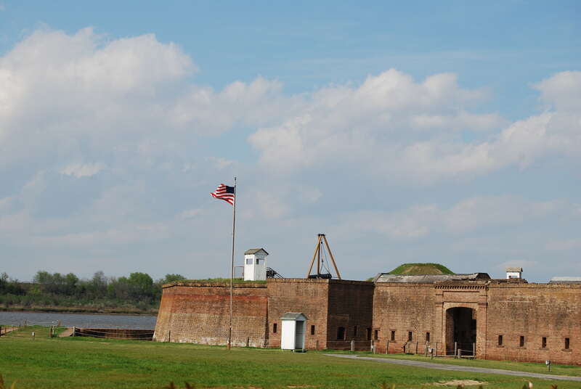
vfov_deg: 17.6
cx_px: 290
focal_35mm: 78
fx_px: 1261
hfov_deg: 26.0
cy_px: 194
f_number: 10
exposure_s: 1/250
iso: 100
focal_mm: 52
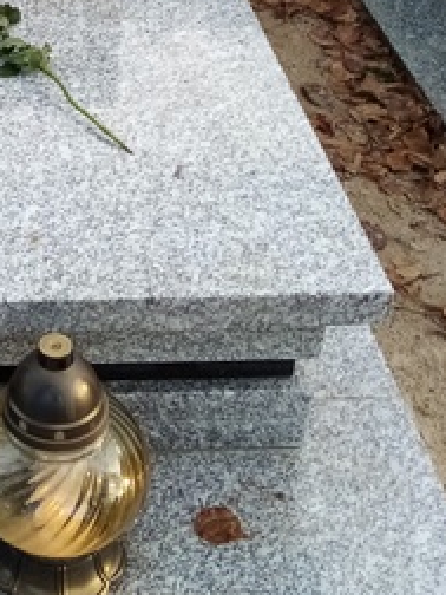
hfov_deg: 21.1
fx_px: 1134
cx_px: -52
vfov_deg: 27.4
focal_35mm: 66
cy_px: -26
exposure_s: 1/100
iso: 118
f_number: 1.8
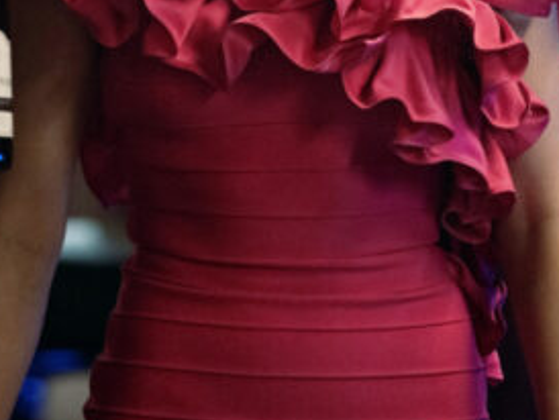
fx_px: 6885
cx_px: 22
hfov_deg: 4.6
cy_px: -145
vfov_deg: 3.5
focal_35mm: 426
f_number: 1.8
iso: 3200
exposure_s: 1/160
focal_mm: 135
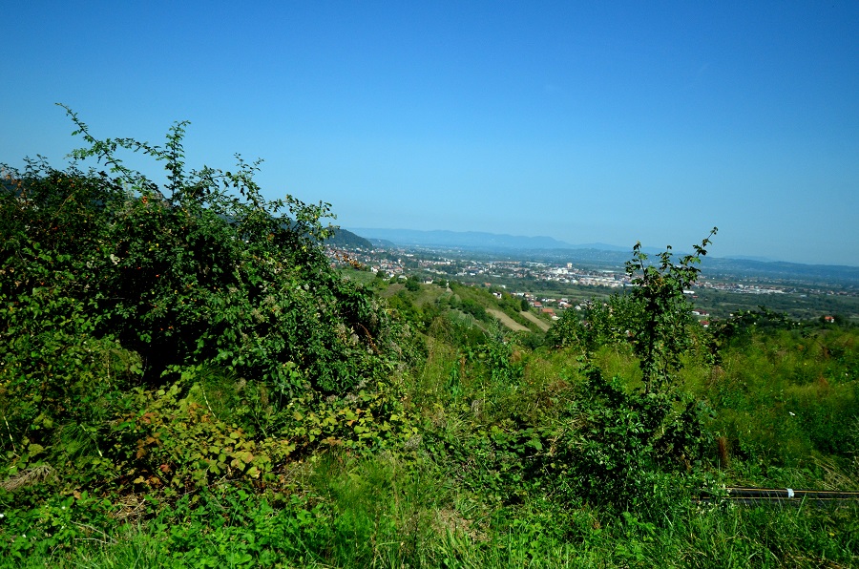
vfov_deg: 36.7
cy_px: 284
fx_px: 857
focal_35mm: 36
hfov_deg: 53.2
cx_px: 430
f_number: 4
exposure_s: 1/6400
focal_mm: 24
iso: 640
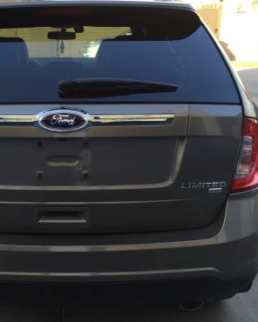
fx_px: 468
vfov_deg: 38.0
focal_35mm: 49
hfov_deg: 30.0
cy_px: 169
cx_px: 45
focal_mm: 4.15
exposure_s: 1/139
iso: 32
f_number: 2.2
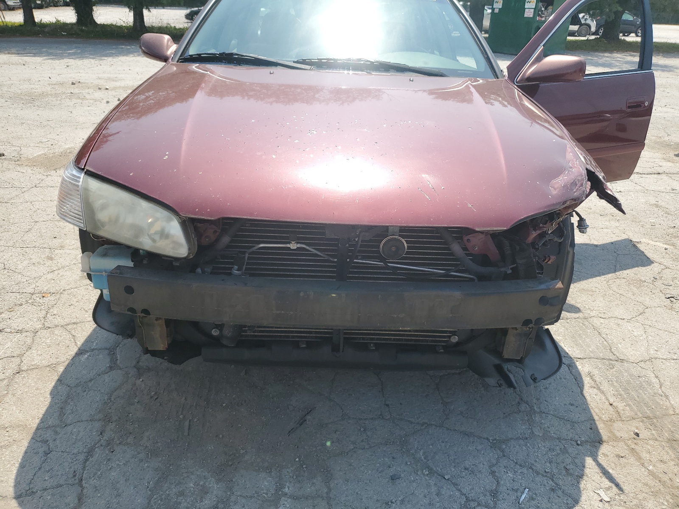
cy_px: 254
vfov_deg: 53.1
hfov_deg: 67.3
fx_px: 510
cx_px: 340
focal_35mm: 26
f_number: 1.5
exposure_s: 1/2500
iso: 50
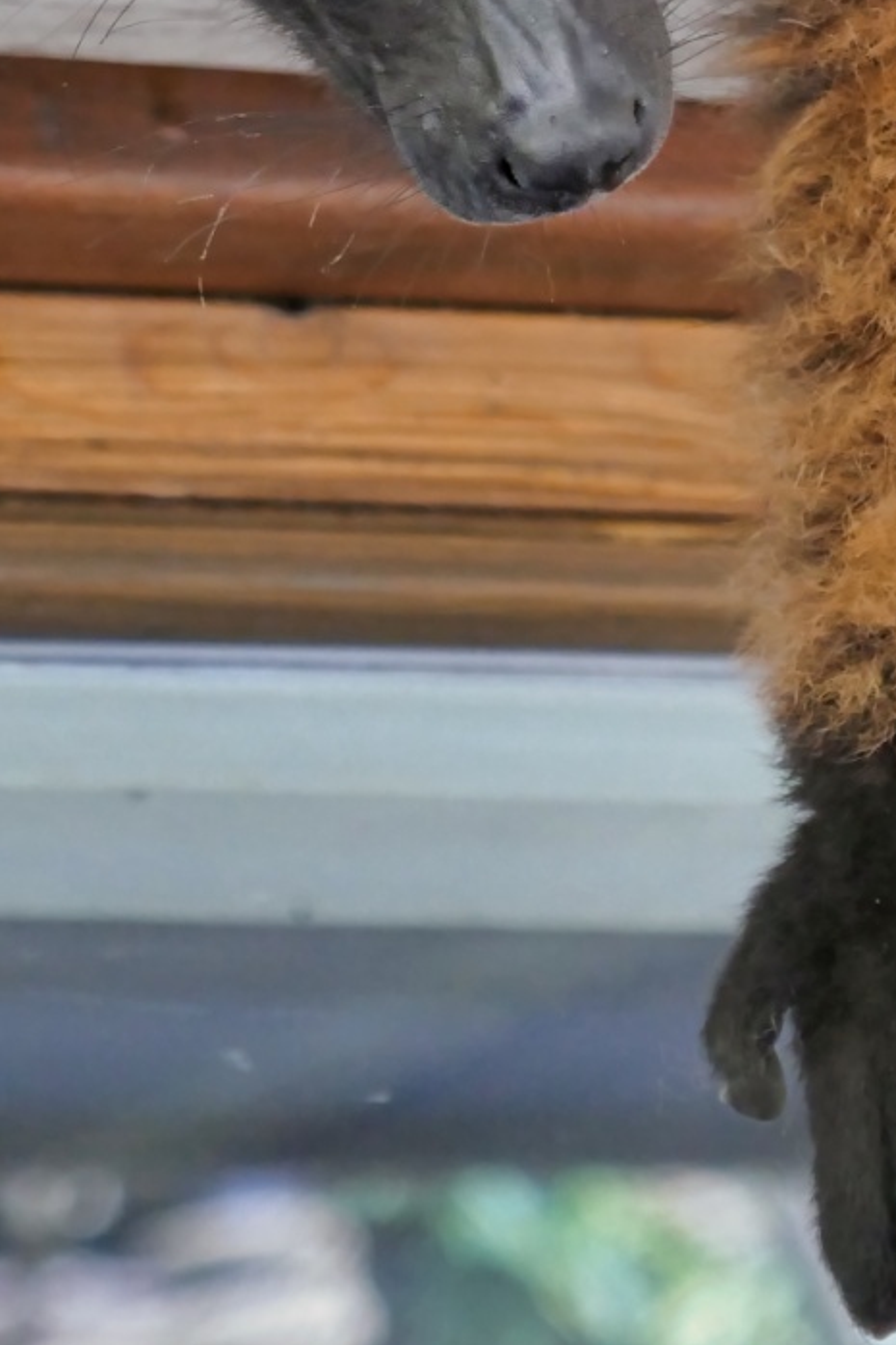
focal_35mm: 385
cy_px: 15
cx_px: 380
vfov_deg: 5.3
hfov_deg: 3.6
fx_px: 14379
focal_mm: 61.3
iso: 1250
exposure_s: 1/100
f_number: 5.9
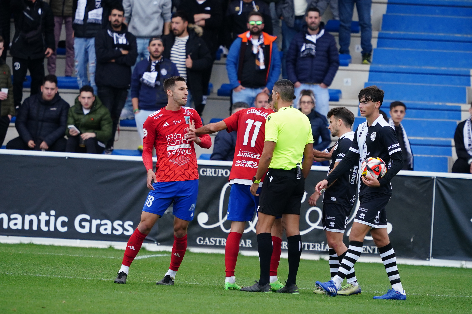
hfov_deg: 2.6
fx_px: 10296
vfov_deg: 1.7
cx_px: 236
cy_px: 157
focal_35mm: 786
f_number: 6.3
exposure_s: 1/1250
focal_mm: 524
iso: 1250
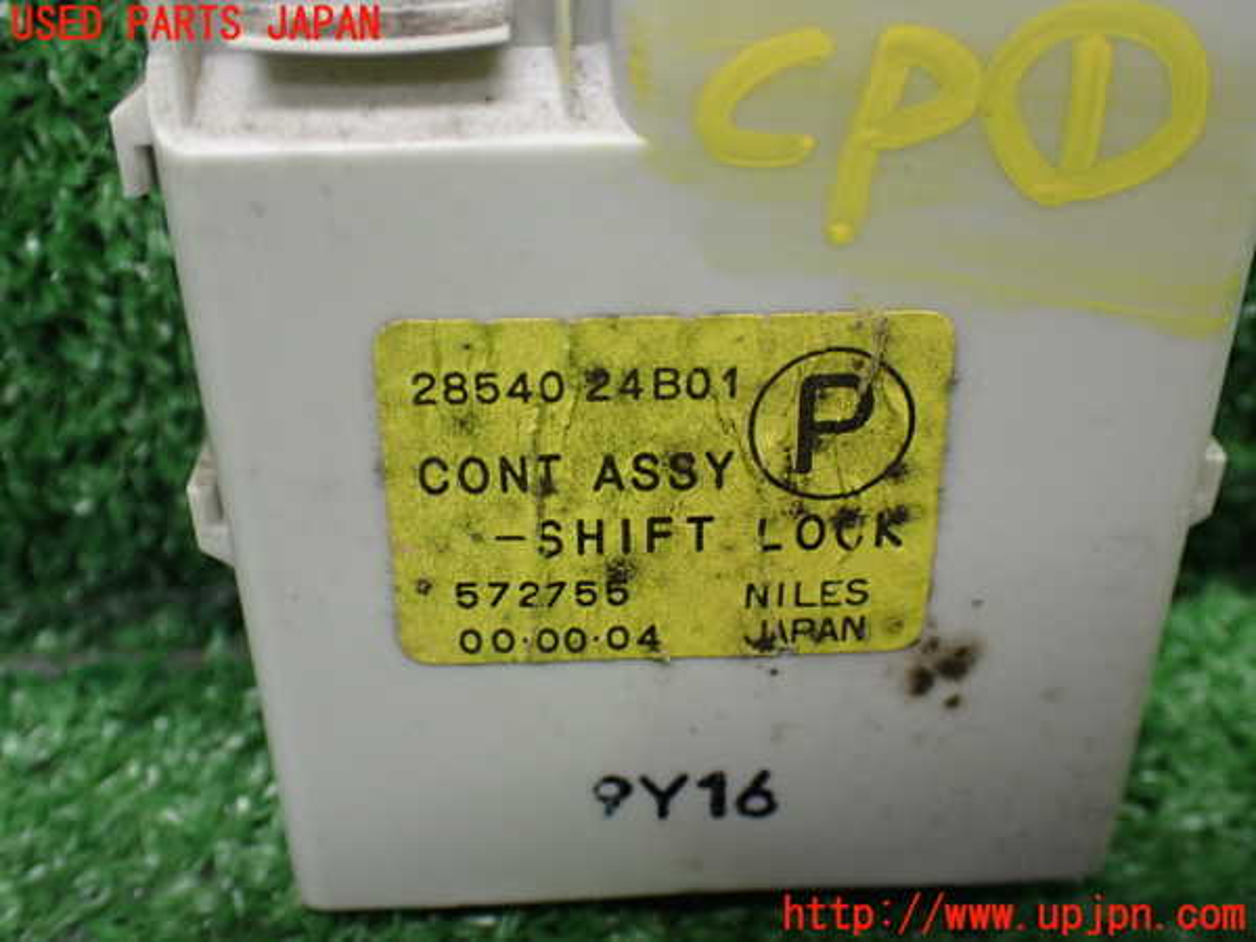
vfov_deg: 37.7
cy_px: 471
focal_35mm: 38
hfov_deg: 49.0
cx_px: 628
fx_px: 1379
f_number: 2.7
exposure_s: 1/100
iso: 800
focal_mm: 6.83
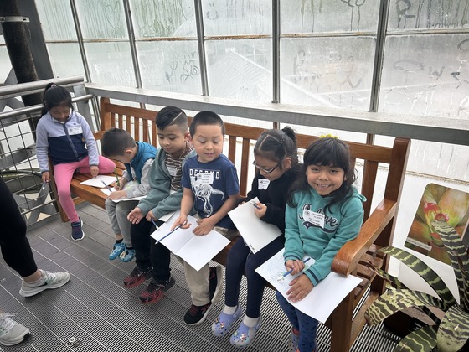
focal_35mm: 26
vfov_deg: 53.1
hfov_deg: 67.3
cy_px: 176
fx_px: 352
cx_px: 234
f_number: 1.5
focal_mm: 5.7
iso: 50
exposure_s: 1/391
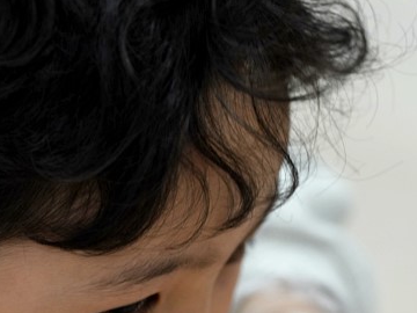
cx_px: 146
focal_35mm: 375
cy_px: 315
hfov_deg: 5.3
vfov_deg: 4.0
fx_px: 4517
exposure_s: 1/160
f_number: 4
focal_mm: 156
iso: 1250
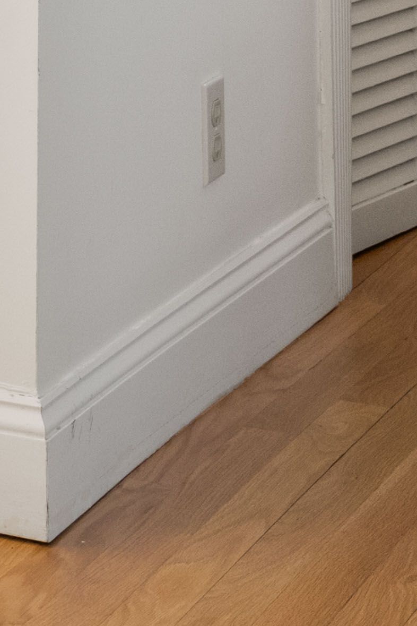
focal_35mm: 164
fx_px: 2858
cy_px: -519
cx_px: -739
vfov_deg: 11.5
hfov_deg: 7.5
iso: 400
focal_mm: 23.5
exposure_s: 1/20
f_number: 8
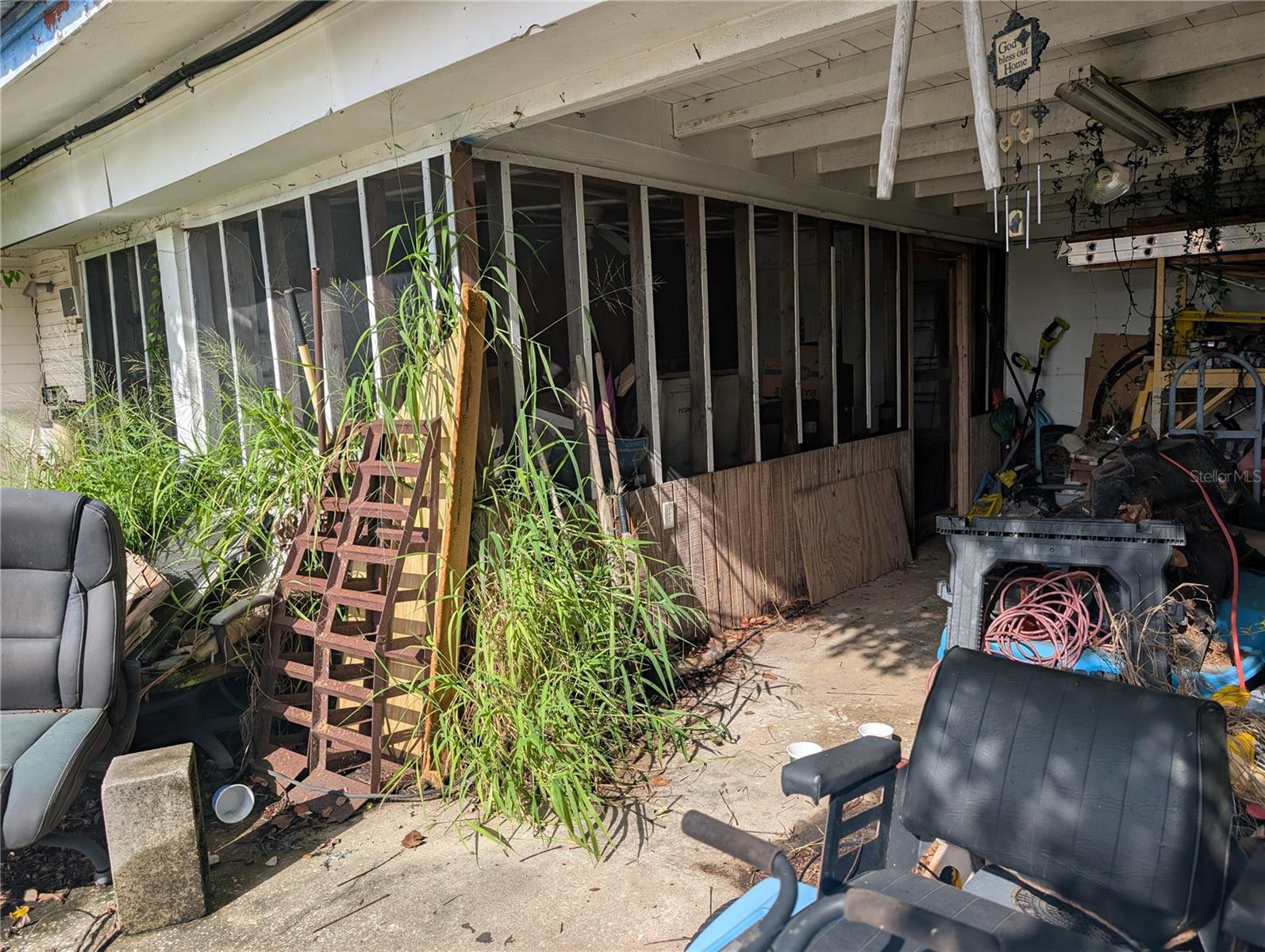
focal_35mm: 24
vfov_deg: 56.9
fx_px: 878
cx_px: 632
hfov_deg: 71.5
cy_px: 476
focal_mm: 6.9
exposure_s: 1/802
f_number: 1.68
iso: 19
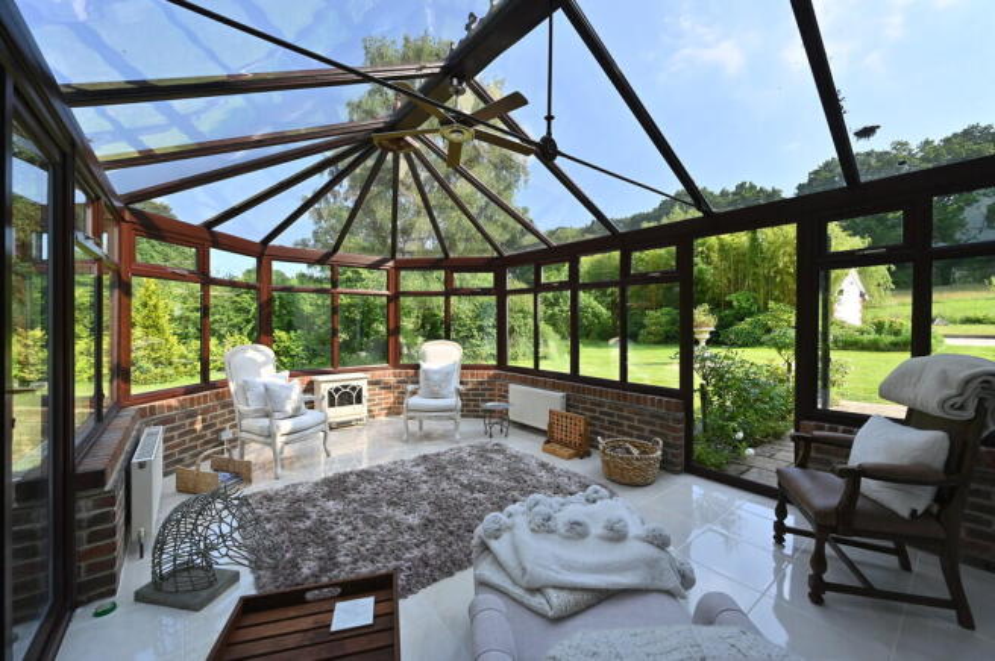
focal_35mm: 14
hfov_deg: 104.3
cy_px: 330
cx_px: 498
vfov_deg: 81.1
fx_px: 387
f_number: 9
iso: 400
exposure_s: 1/400
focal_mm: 14
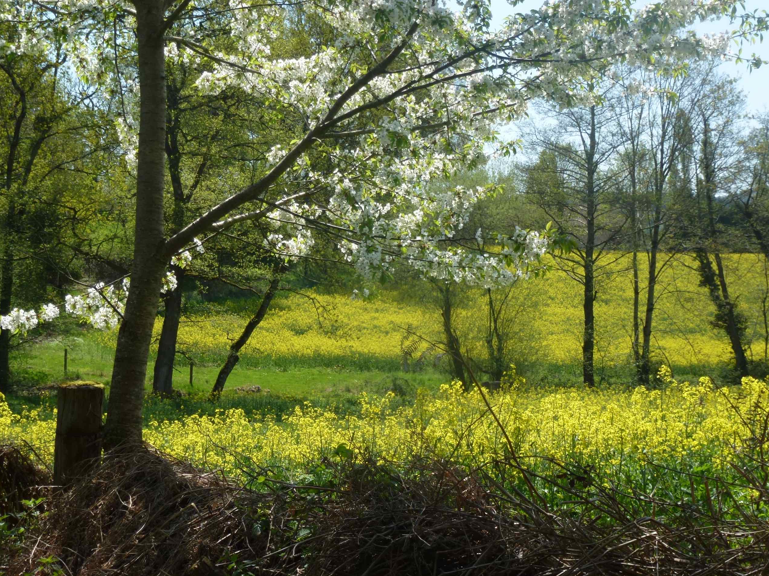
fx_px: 1710
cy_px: 287
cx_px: 383
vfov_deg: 19.1
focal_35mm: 77
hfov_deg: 25.3
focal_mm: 13.6
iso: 100
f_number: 4.7
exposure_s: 1/400
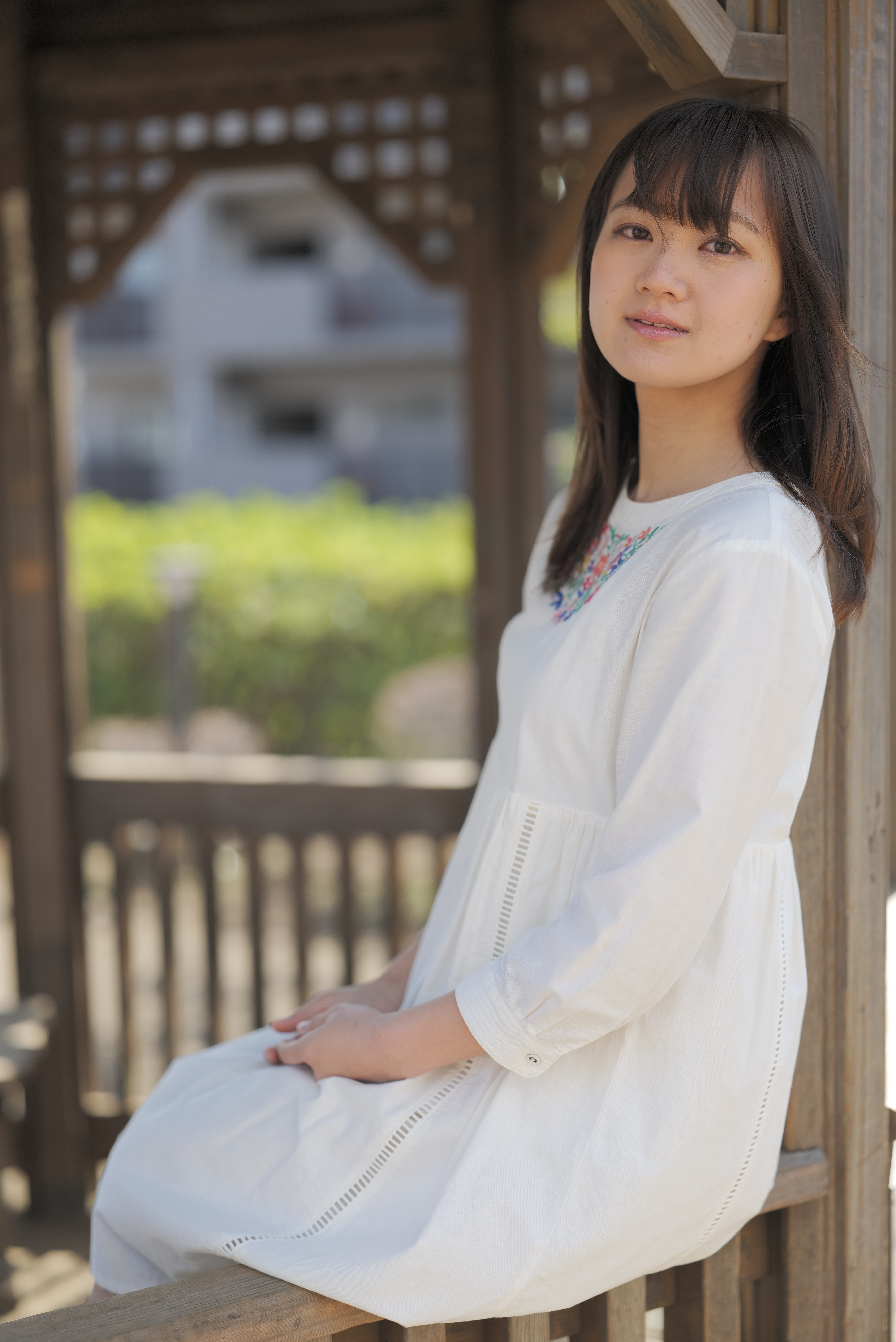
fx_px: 1865
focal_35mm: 50
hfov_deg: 27.0
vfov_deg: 39.6
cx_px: 448
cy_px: 671
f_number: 1.4
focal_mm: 50
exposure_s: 1/800
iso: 100
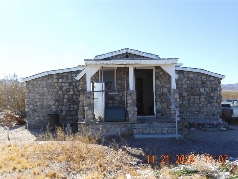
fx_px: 261
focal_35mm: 38
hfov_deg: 49.0
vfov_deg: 37.7
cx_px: 119
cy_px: 90
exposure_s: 1/640
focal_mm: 6.8
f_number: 4
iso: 100
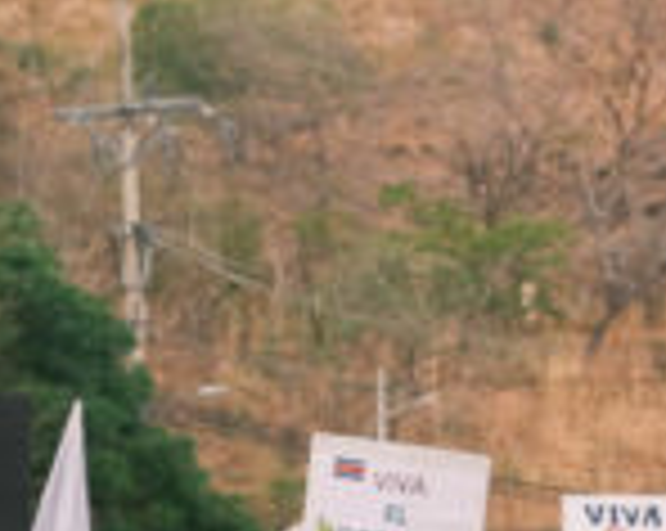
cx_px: 630
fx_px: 3937
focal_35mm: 200
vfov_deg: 7.6
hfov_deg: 9.6
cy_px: 716
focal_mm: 27
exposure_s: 1/850
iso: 160
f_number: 2.8
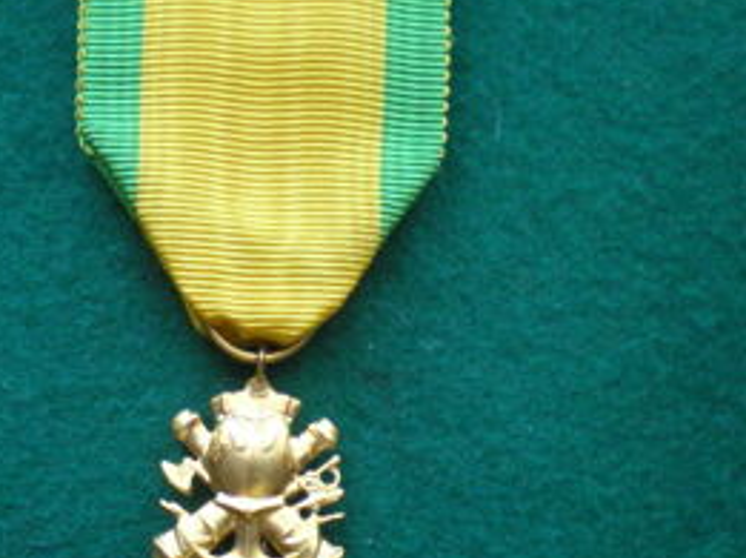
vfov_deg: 20.8
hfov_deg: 27.5
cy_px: 406
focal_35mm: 70
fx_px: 1506
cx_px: 209
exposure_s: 1/20
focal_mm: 6.3
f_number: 3.1
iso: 400
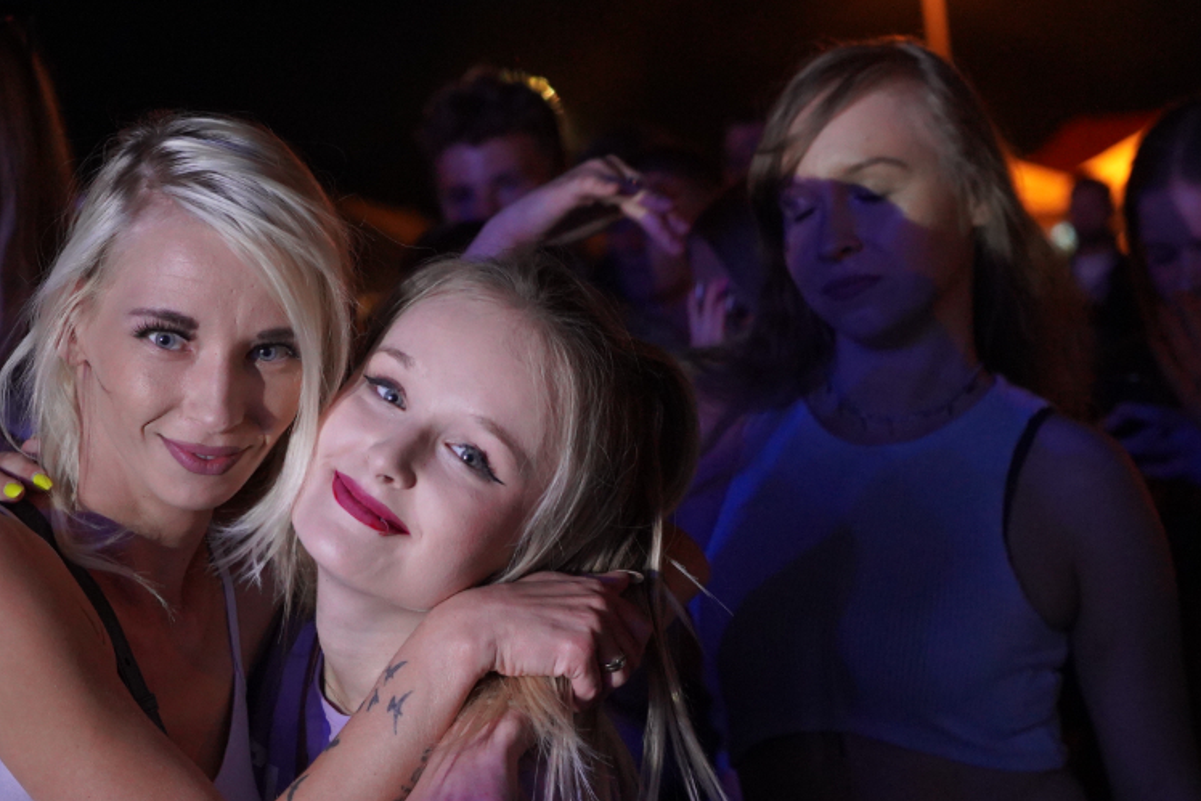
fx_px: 3537
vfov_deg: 12.9
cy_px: 669
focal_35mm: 106
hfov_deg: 19.2
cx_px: 421
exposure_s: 1/160
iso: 5000
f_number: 4
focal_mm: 61
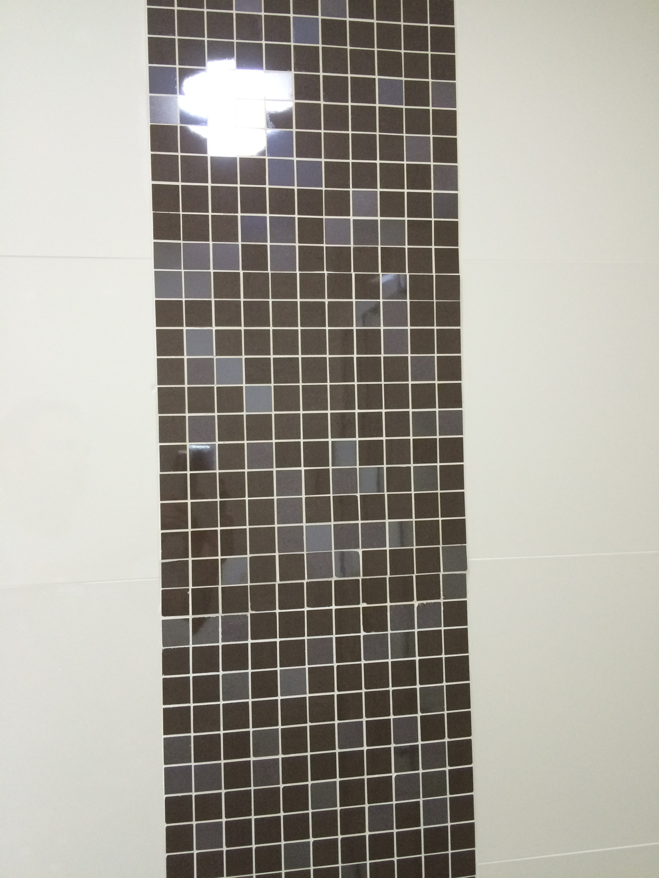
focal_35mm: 29
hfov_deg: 48.2
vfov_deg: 61.7
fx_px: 736
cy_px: 439
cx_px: 330
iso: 64
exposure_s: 1/30
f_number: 2.2
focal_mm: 4.15
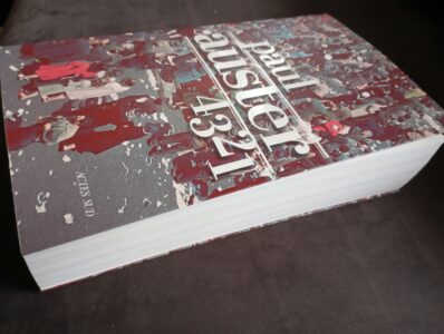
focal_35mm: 28
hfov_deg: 63.4
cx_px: 222
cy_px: 167
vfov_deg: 49.9
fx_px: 360
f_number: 1.8
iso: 1211
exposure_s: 1/20
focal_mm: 4.27
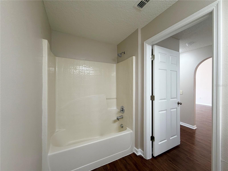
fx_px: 92
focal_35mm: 14
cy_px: 86
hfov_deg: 102.1
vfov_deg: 85.7
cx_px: 114
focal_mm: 2.22
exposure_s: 1/60
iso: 160
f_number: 2.2
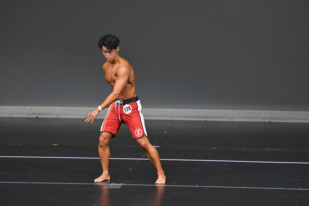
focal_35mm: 315
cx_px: 154
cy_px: 103
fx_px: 2702
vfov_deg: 4.4
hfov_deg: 6.5
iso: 4000
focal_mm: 210
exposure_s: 1/400
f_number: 5.6
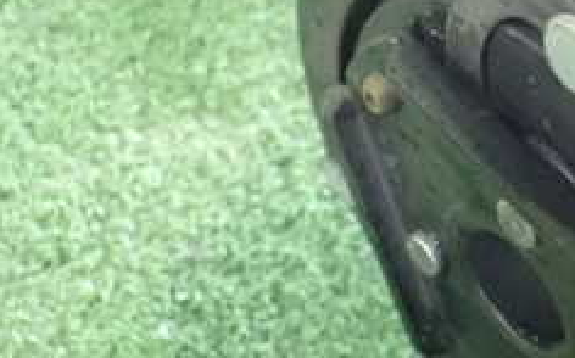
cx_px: 646
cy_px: 185
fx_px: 1268
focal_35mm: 81
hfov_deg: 23.8
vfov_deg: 16.1
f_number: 2.3
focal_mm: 5.4
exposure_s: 1/30
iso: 1600
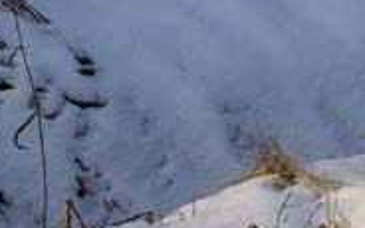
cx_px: 617
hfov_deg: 7.1
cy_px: -1
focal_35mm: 291
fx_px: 2895
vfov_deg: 4.5
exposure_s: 1/160
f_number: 8
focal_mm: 50
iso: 100
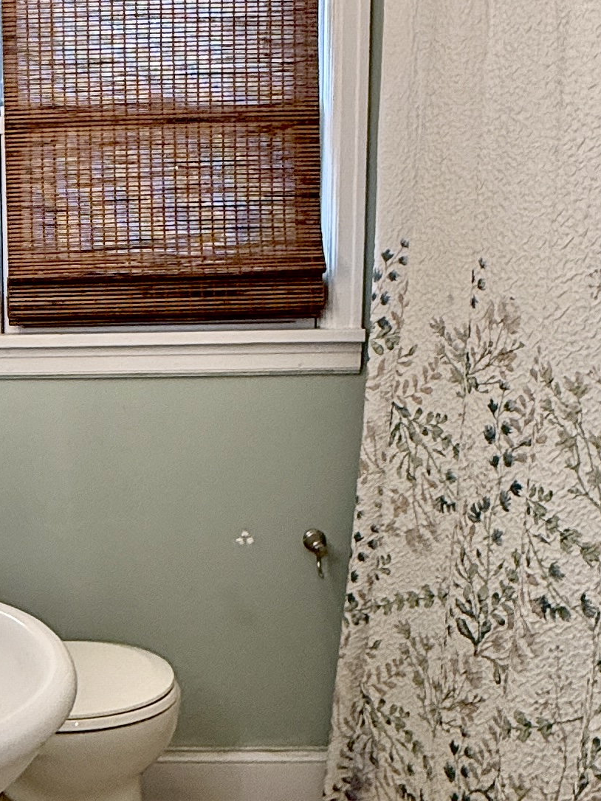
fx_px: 1204
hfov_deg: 26.3
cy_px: 353
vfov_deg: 36.8
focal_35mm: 52
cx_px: -21
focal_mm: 2.22
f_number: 2.2
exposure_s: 1/120
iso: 125
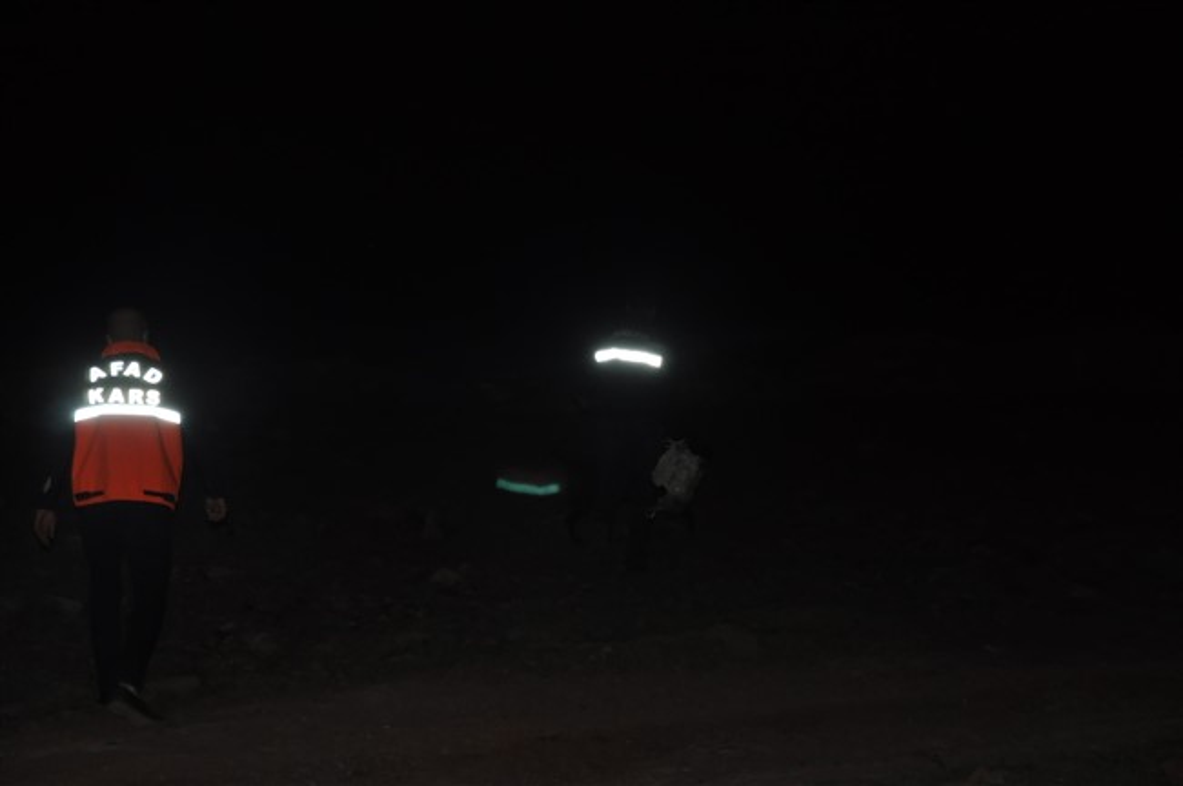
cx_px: 592
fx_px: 3053
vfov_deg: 14.7
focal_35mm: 93
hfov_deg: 21.9
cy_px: 393
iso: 1000
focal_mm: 62
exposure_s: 1/60
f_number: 5.3
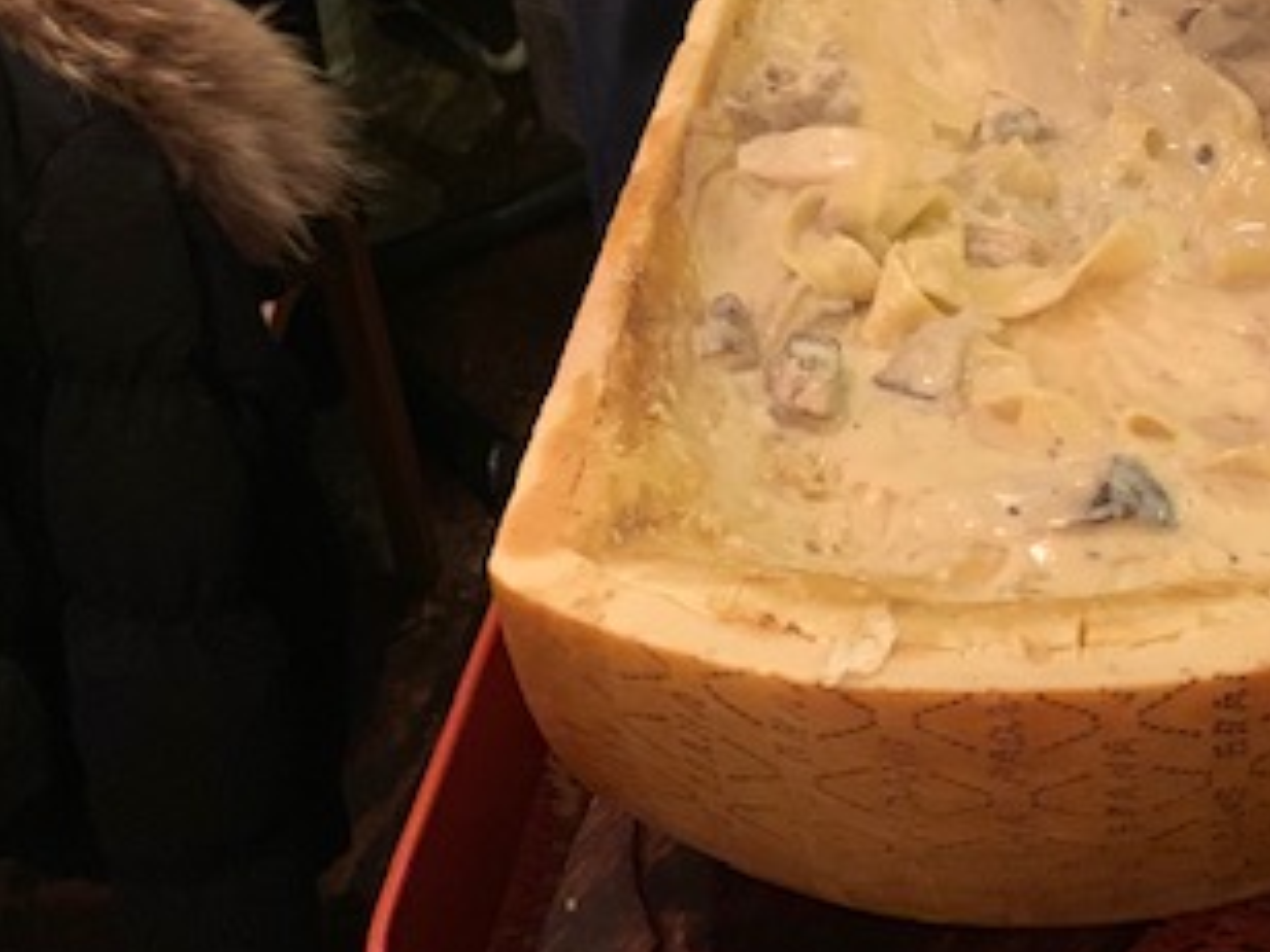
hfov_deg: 34.6
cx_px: 981
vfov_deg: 25.8
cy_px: 21
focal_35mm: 54
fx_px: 1981
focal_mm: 4.25
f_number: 1.8
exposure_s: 1/25
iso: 400
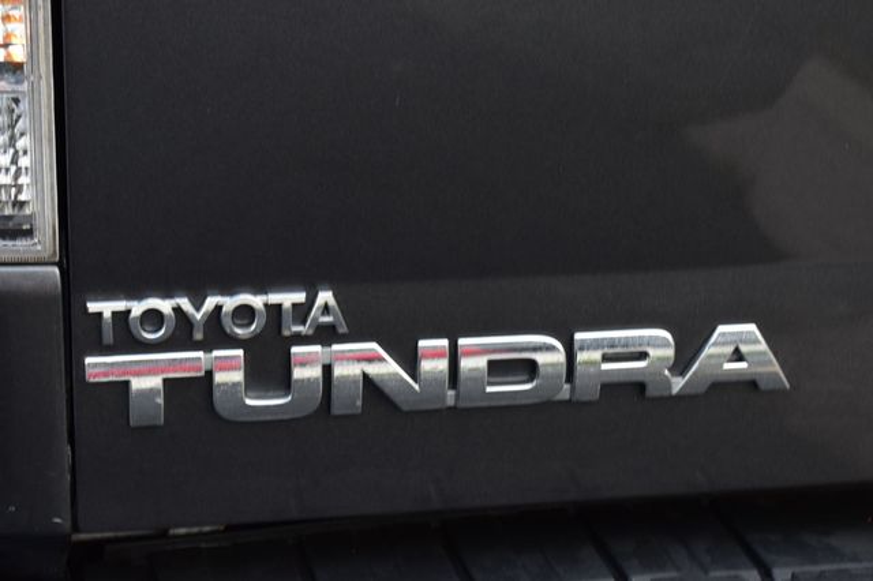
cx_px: 436
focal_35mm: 78
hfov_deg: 26.0
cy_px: 290
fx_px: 1890
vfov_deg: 17.5
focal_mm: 52
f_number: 6.3
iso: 400
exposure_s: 1/15
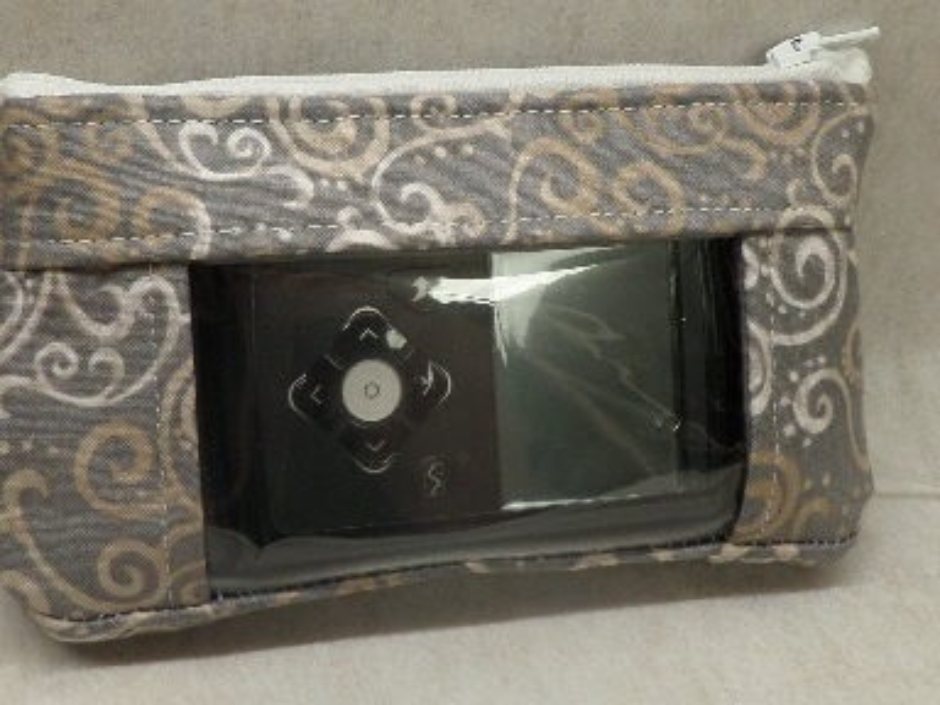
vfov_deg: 56.8
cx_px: 470
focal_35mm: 24
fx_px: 652
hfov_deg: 71.6
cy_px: 352
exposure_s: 1/30
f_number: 3.1
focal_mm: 4.3
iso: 100
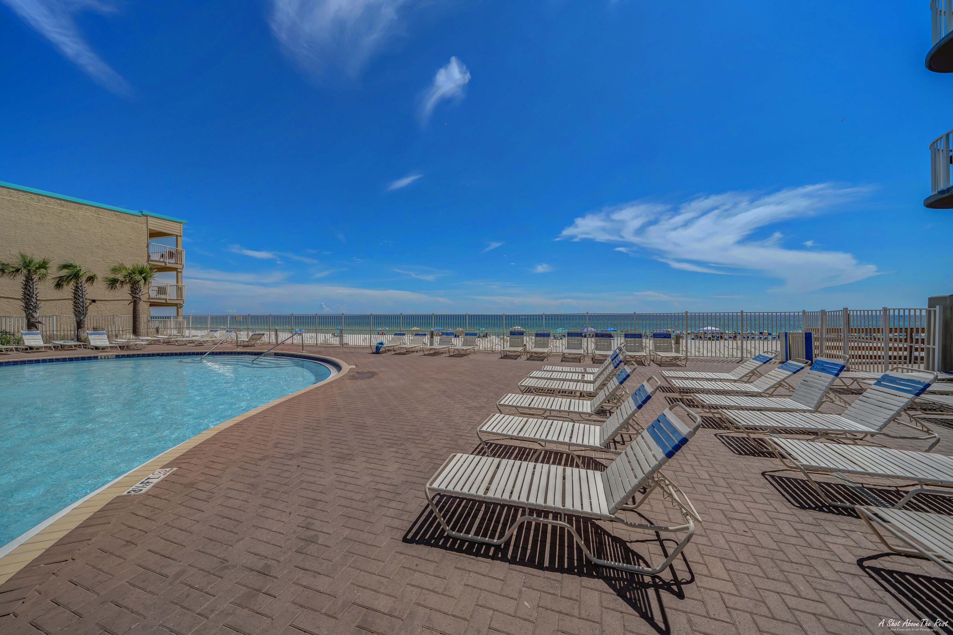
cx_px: 476
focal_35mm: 12
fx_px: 318
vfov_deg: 90.0
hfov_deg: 112.6
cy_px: 318
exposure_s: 1/1600
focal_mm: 12
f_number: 5.6
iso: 100
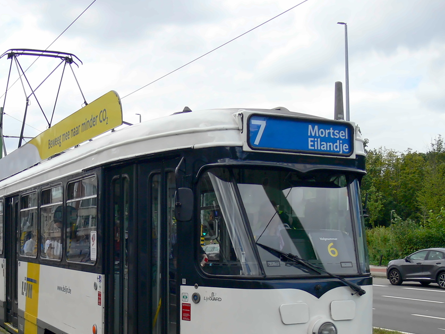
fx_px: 681
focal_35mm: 53
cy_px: 234
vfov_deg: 27.3
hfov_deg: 35.7
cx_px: 136
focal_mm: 7.7
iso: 80
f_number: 2.8
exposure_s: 1/800
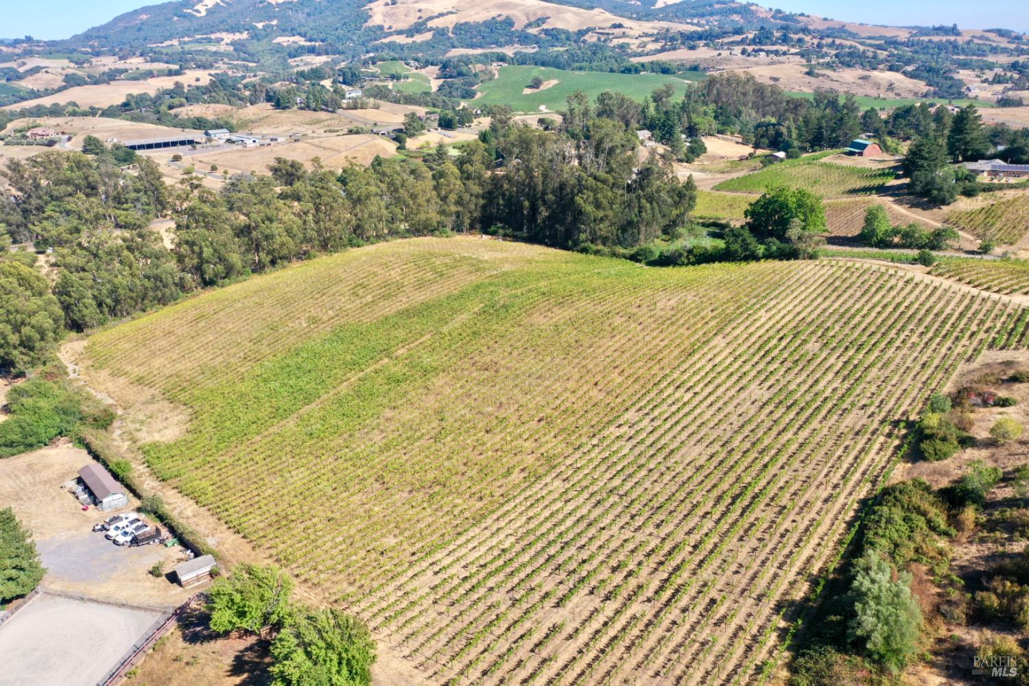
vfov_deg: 46.4
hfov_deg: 65.5
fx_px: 800
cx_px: 514
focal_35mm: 28
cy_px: 343
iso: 100
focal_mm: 10.26
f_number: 5.6
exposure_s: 1/320
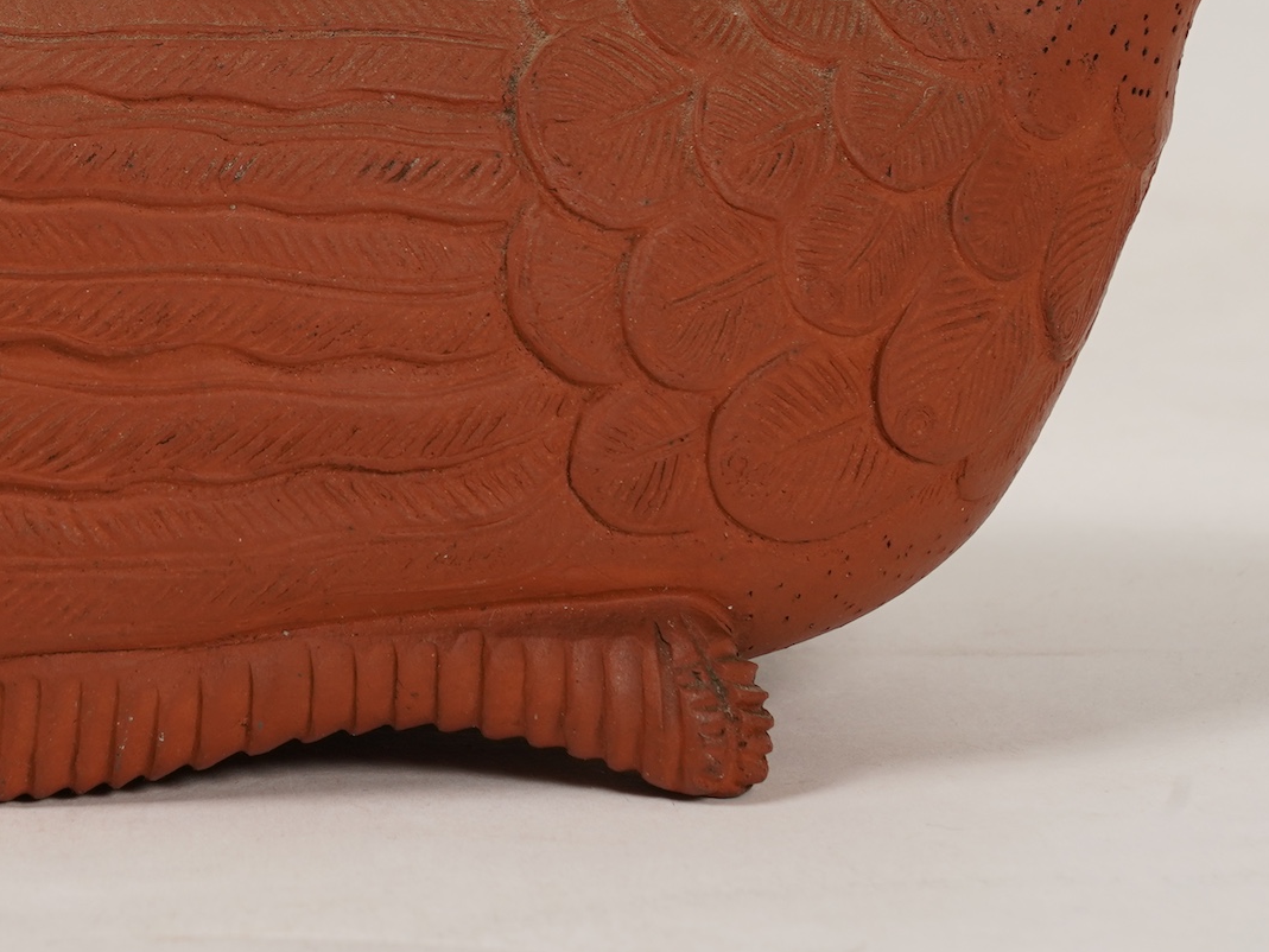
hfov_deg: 7.6
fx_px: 9496
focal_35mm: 259
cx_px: 234
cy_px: -58
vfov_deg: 5.7
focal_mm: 105
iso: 400
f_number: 13
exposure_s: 1/125
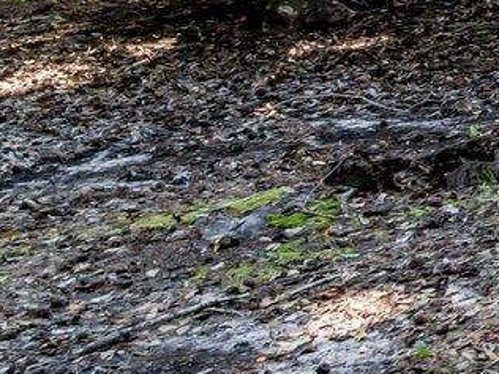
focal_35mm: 106
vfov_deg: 13.1
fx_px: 1528
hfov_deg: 11.3
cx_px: 1486
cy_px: -219
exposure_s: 1/400
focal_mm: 17
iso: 250
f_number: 5.6
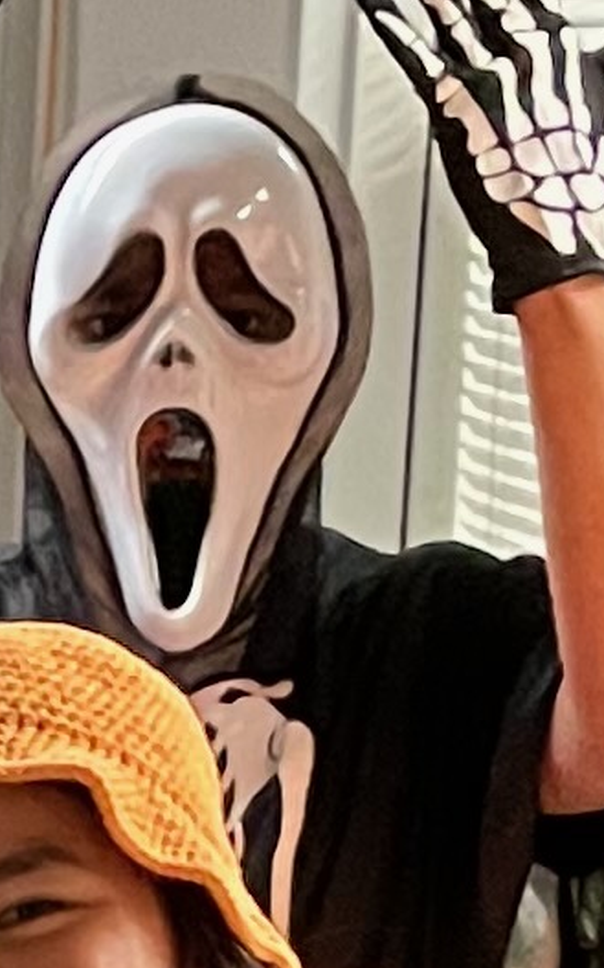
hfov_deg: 5.8
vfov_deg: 9.6
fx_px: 5562
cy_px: 1572
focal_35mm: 211
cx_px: -1118
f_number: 1.6
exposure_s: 1/40
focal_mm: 4.2
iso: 400
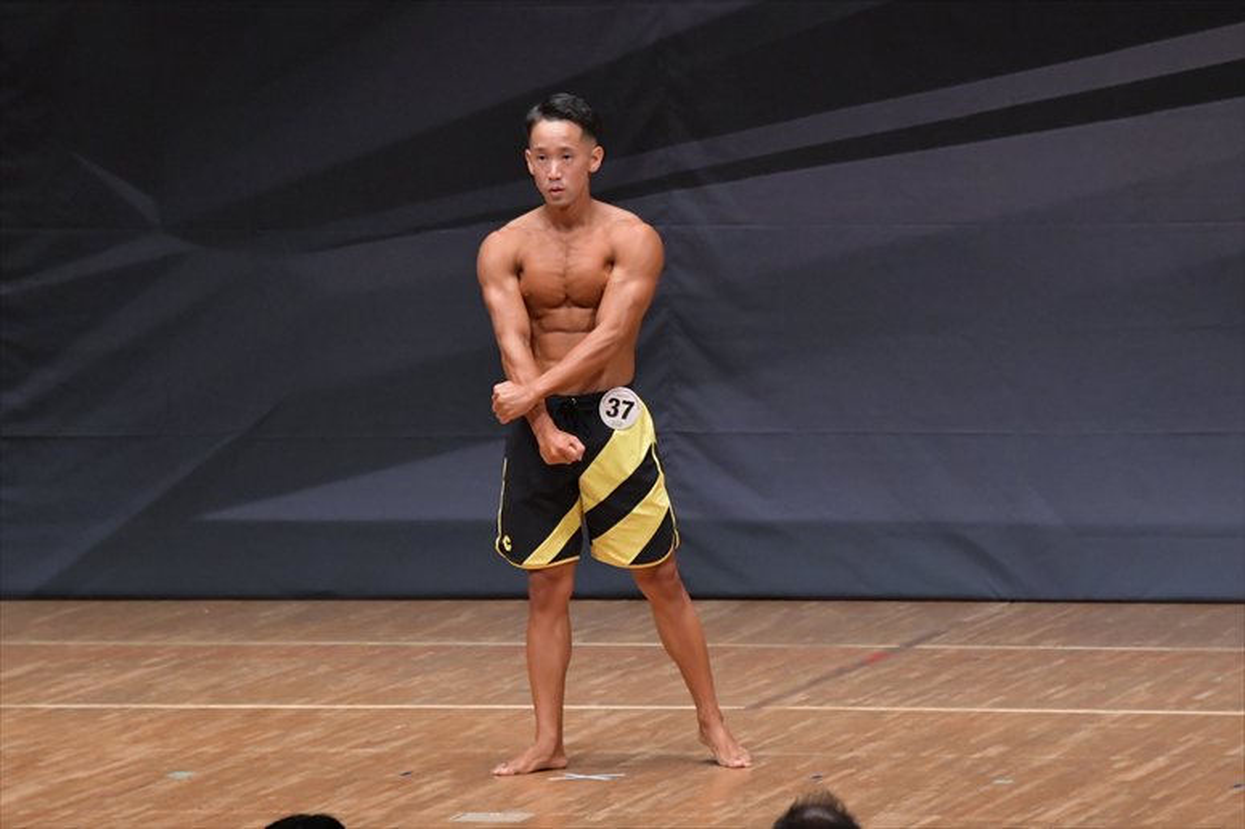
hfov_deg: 7.2
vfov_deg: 4.8
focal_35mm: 285
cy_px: 414
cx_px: 622
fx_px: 9852
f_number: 5.6
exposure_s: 1/400
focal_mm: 190
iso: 6400
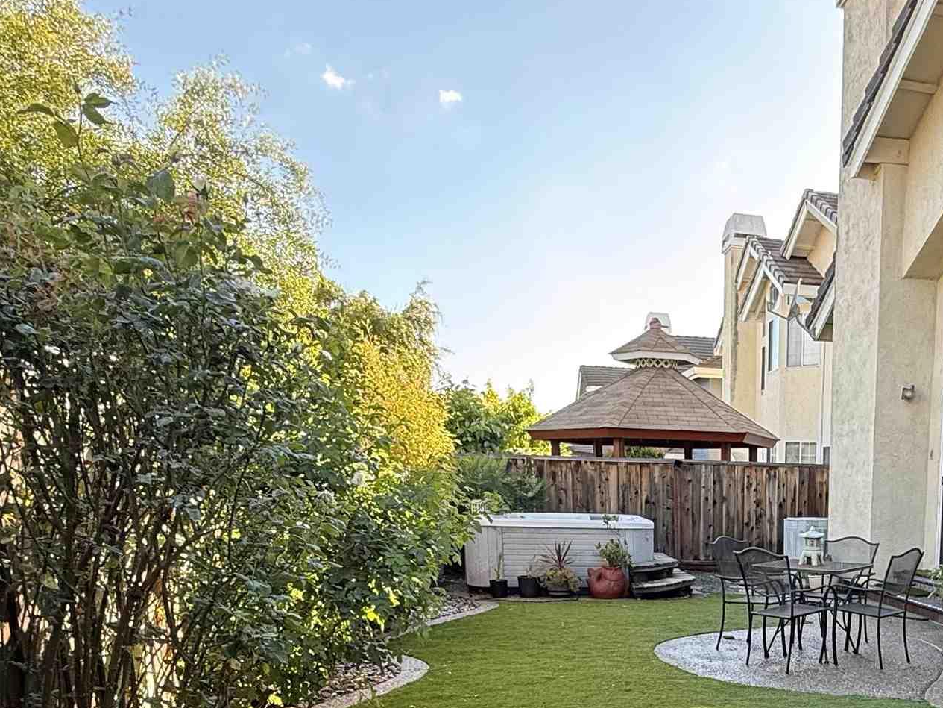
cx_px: 785
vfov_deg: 37.0
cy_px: 723
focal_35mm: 34
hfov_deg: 50.0
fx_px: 926
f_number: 2.2
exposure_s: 1/134
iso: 64
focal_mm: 2.22
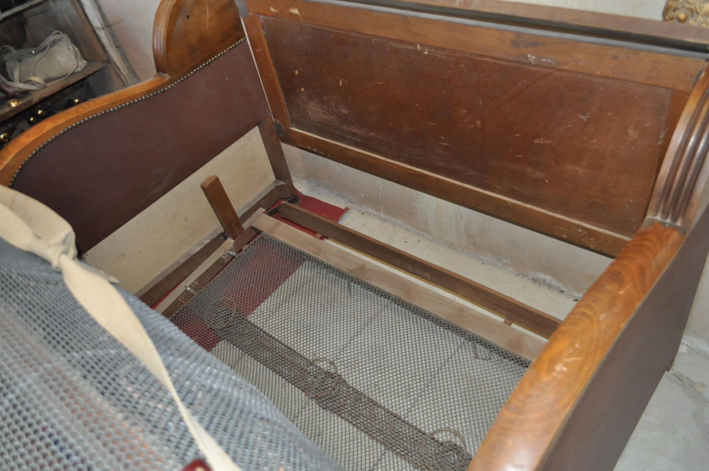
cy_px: 236
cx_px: 354
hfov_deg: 62.0
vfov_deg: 43.5
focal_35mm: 30
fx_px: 590
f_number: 3.8
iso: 800
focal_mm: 20
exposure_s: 1/60
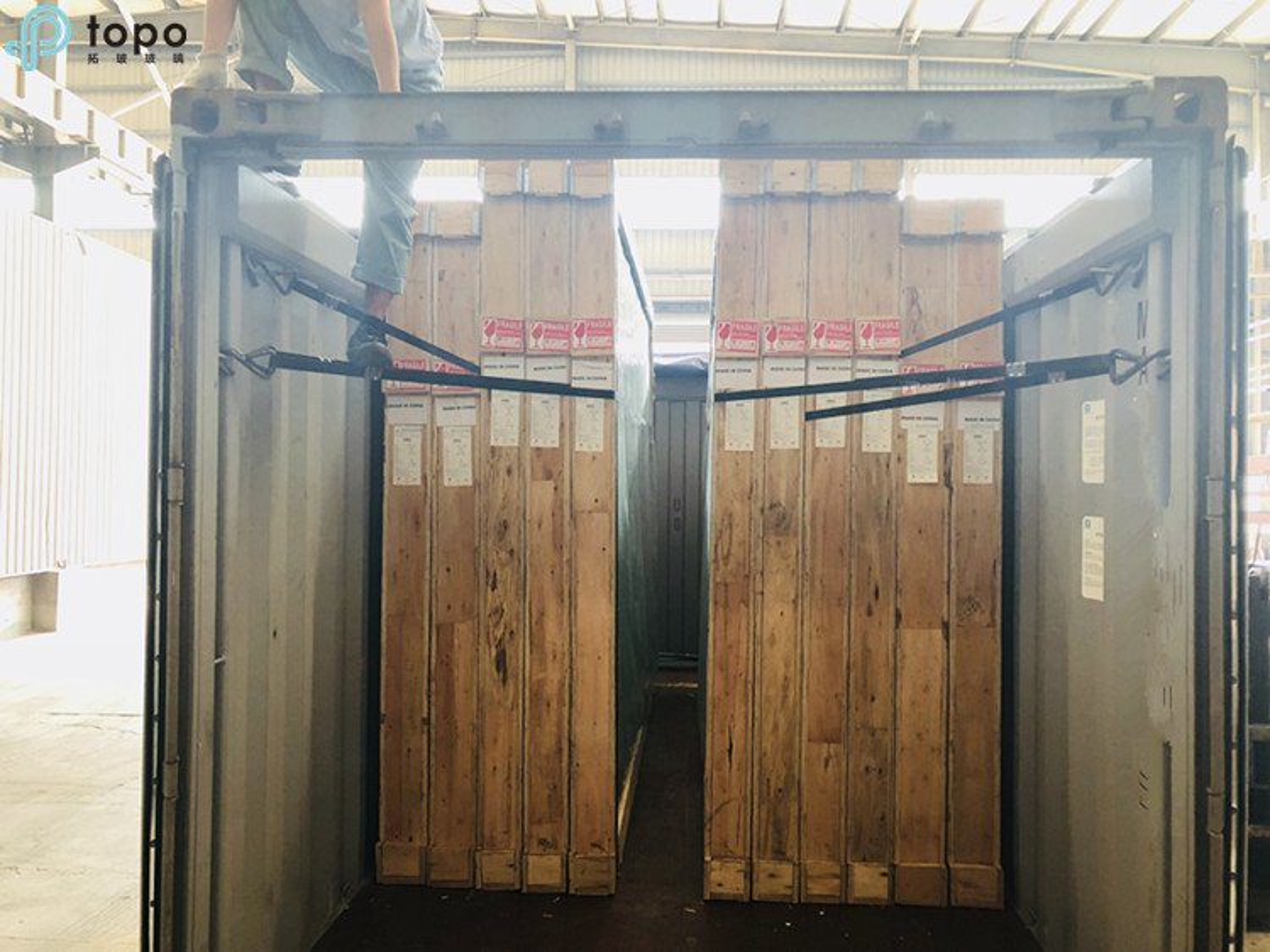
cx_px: 635
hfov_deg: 61.7
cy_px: 476
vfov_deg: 48.2
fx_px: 1064
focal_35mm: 29
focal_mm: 3.99
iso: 50
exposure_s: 1/17
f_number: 1.8
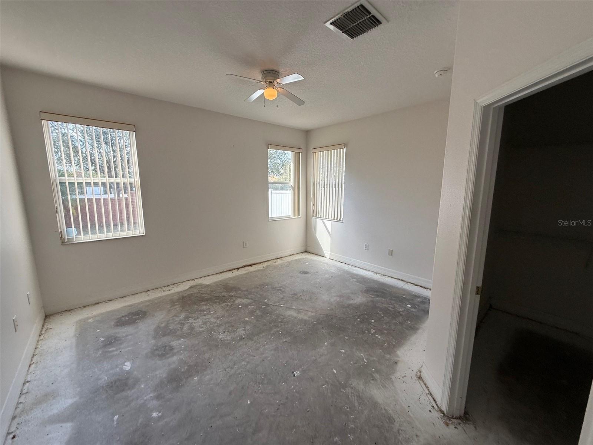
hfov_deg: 102.1
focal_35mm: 14
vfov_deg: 85.7
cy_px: 222
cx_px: 296
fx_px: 240
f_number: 2.2
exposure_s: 1/210
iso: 64
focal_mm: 2.22
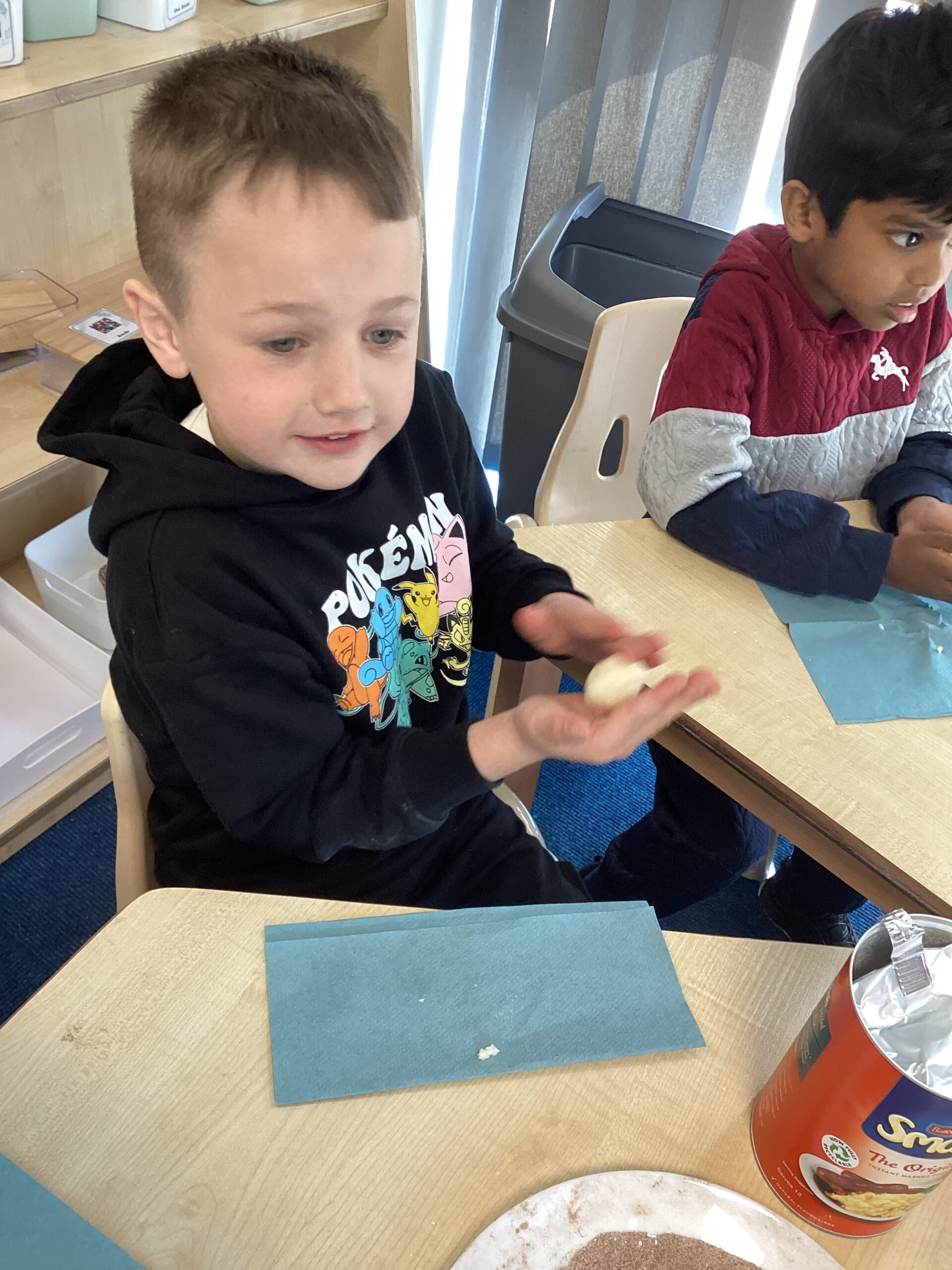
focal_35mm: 31
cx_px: 476
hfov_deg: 45.4
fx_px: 1137
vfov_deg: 58.4
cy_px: 635
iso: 125
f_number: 2.4
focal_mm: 3.3
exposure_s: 1/50
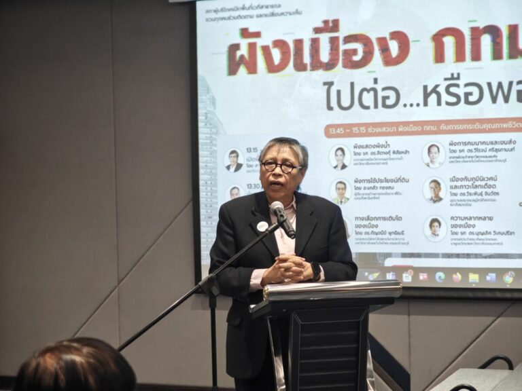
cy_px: 196
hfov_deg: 26.0
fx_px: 1131
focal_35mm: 75
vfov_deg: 19.6
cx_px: 261
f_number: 1.8
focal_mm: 12.28
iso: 250
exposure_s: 1/100
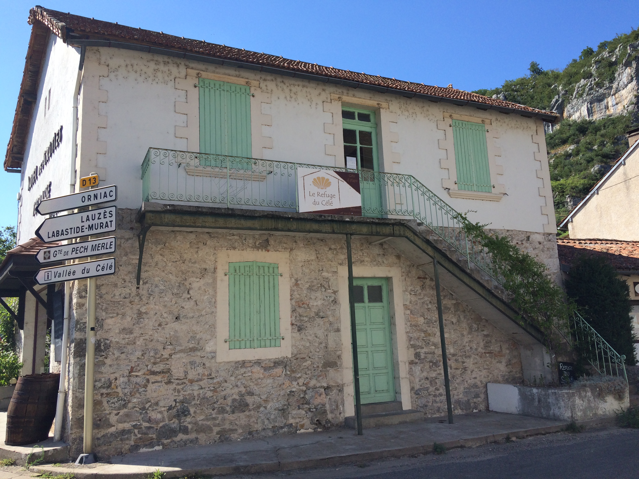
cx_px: 320
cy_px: 240
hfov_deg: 61.7
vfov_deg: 48.2
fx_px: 535
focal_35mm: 29
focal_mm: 4.15
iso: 32
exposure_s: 1/1325
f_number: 2.2
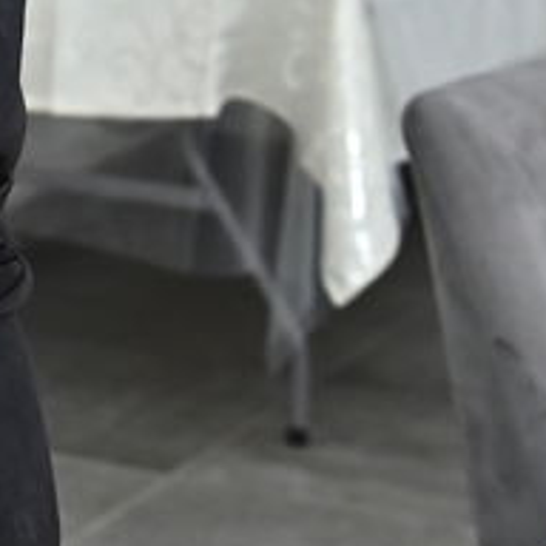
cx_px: -1112
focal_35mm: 272
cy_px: -549
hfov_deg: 6.0
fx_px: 4854
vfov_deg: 6.3
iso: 1250
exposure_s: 1/200
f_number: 7.1
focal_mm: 44
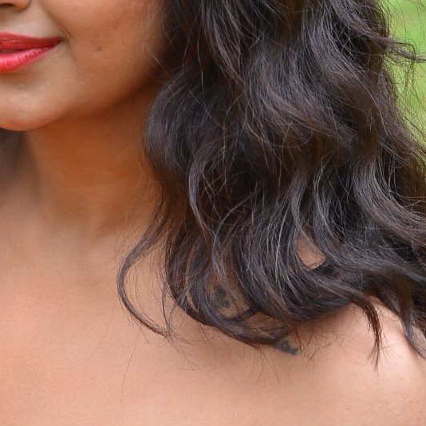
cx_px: 75
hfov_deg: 4.4
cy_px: 59
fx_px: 5517
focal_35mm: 396
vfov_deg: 4.4
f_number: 6.3
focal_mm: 105
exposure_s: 1/125
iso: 250
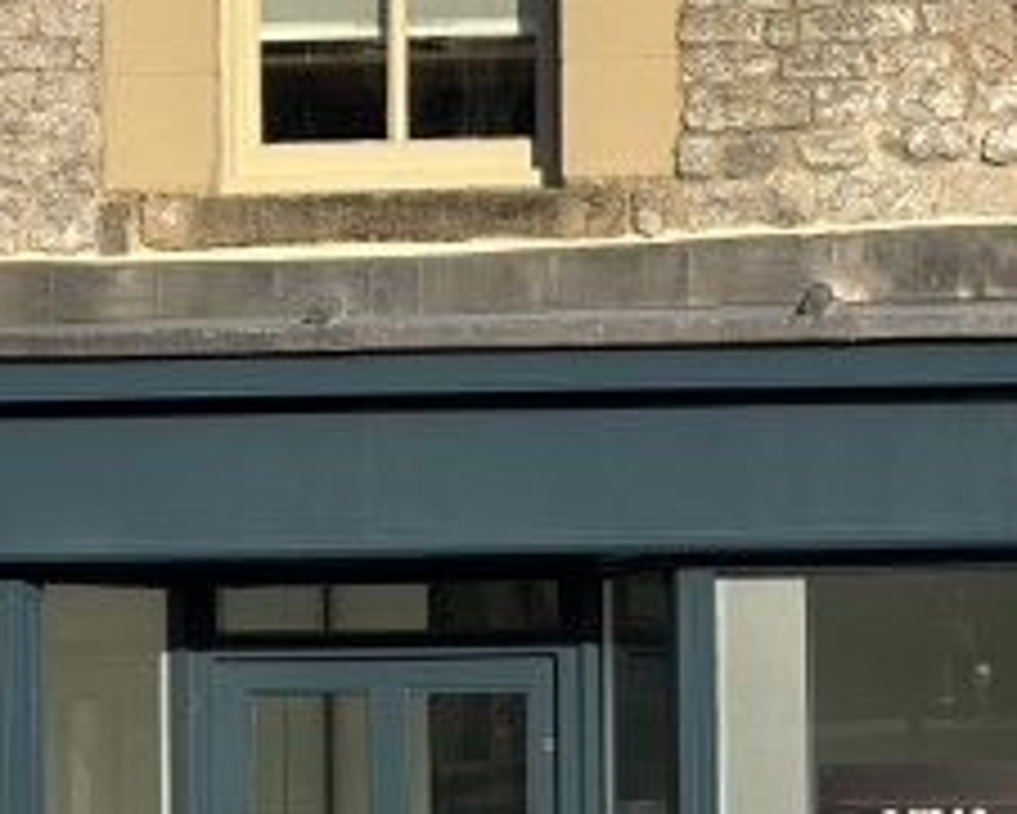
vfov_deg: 7.2
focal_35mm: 213
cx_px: 423
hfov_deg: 9.1
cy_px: 760
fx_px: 6414
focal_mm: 9
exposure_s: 1/619
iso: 32
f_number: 2.8
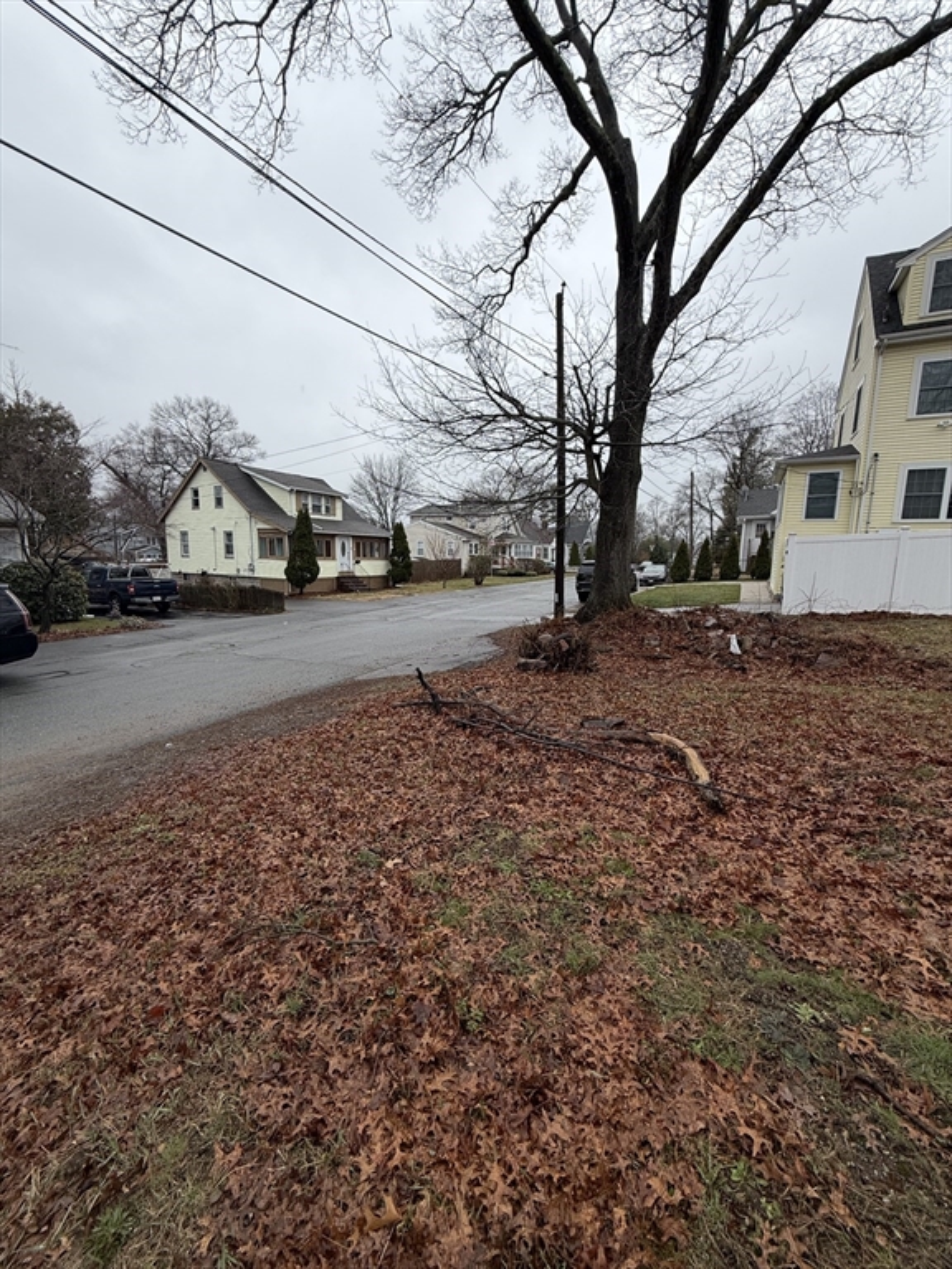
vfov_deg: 102.1
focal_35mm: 14
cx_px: 476
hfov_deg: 85.7
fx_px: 513
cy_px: 634
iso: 32
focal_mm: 2.22
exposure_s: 1/770
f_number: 2.2
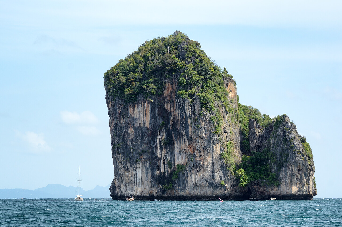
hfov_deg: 13.7
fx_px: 1422
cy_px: 114
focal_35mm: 150
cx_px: 171
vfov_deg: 9.1
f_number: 6.3
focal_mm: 100
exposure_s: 1/640
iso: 200
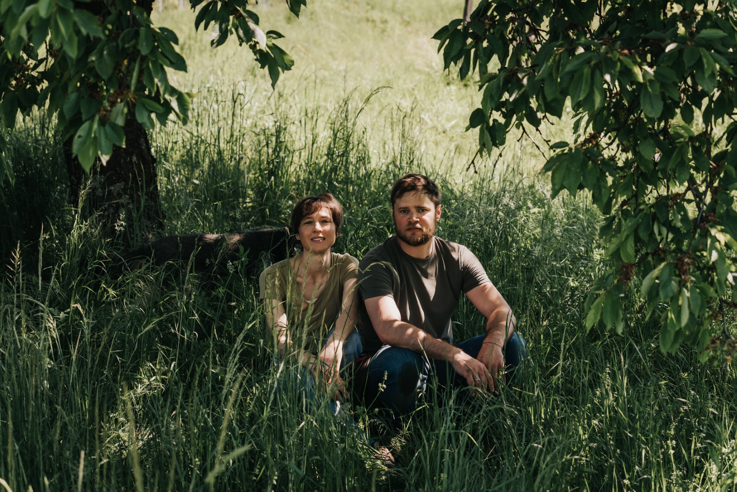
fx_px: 1433
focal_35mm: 70
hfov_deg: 28.8
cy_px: 246
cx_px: 368
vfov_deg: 19.5
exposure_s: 1/320
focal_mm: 70
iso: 100
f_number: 4.5
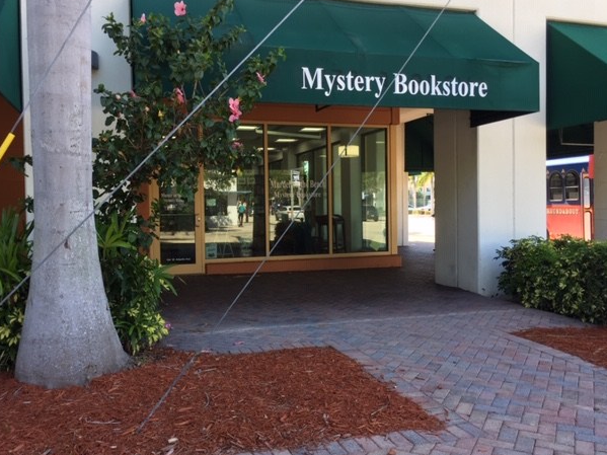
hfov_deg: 58.3
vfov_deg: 45.4
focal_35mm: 31
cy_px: 227
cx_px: 287
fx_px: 543
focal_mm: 4.15
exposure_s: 1/144
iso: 32
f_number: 2.2
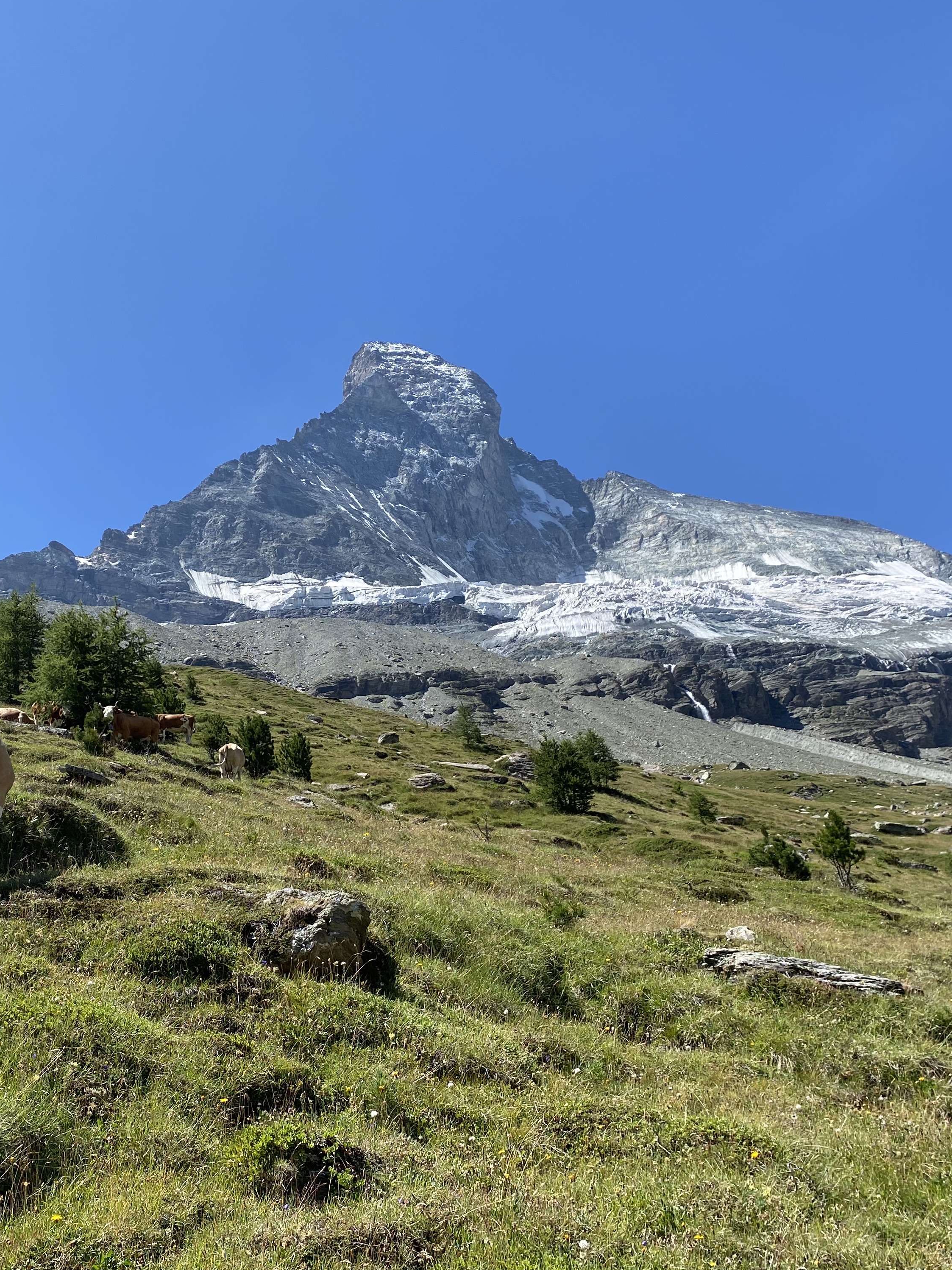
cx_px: 328
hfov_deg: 40.3
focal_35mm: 35
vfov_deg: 52.6
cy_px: 630
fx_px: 1284
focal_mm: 4.25
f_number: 1.8
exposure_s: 1/2028
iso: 32
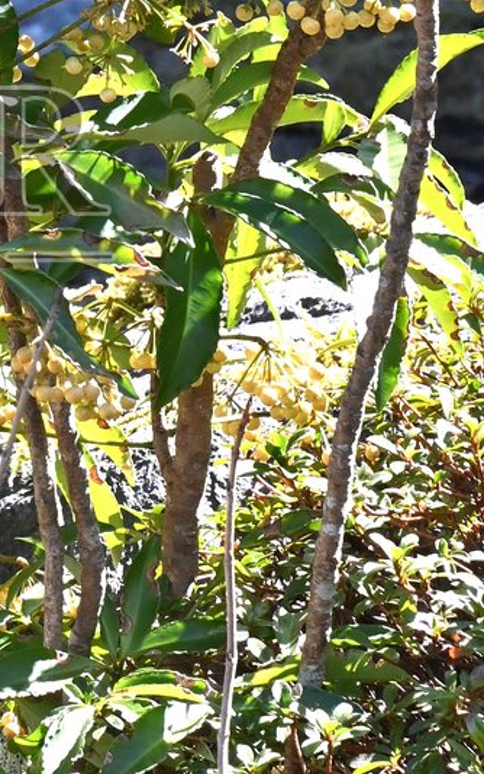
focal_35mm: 412
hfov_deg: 3.2
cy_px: 186
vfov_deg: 5.1
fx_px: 8691
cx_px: -128
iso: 400
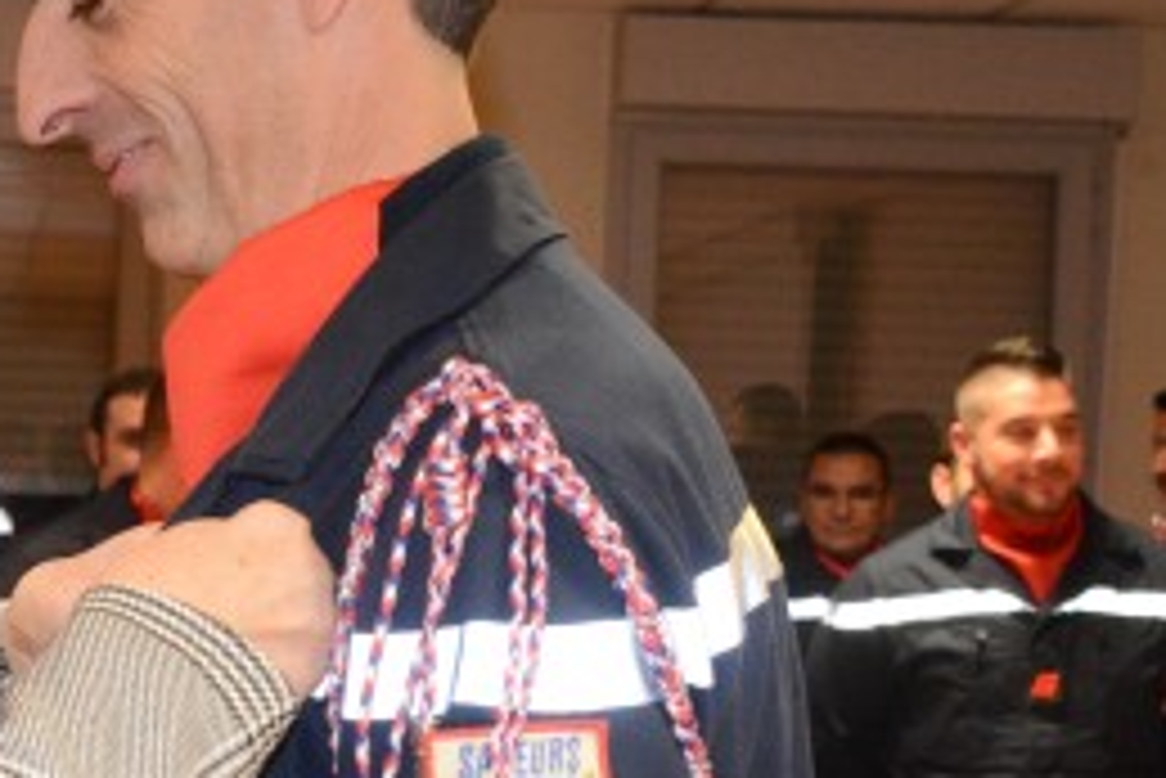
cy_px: 641
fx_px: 3500
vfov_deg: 12.6
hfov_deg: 18.4
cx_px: 14
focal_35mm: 108
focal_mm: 40
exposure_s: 1/60
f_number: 8
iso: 6400
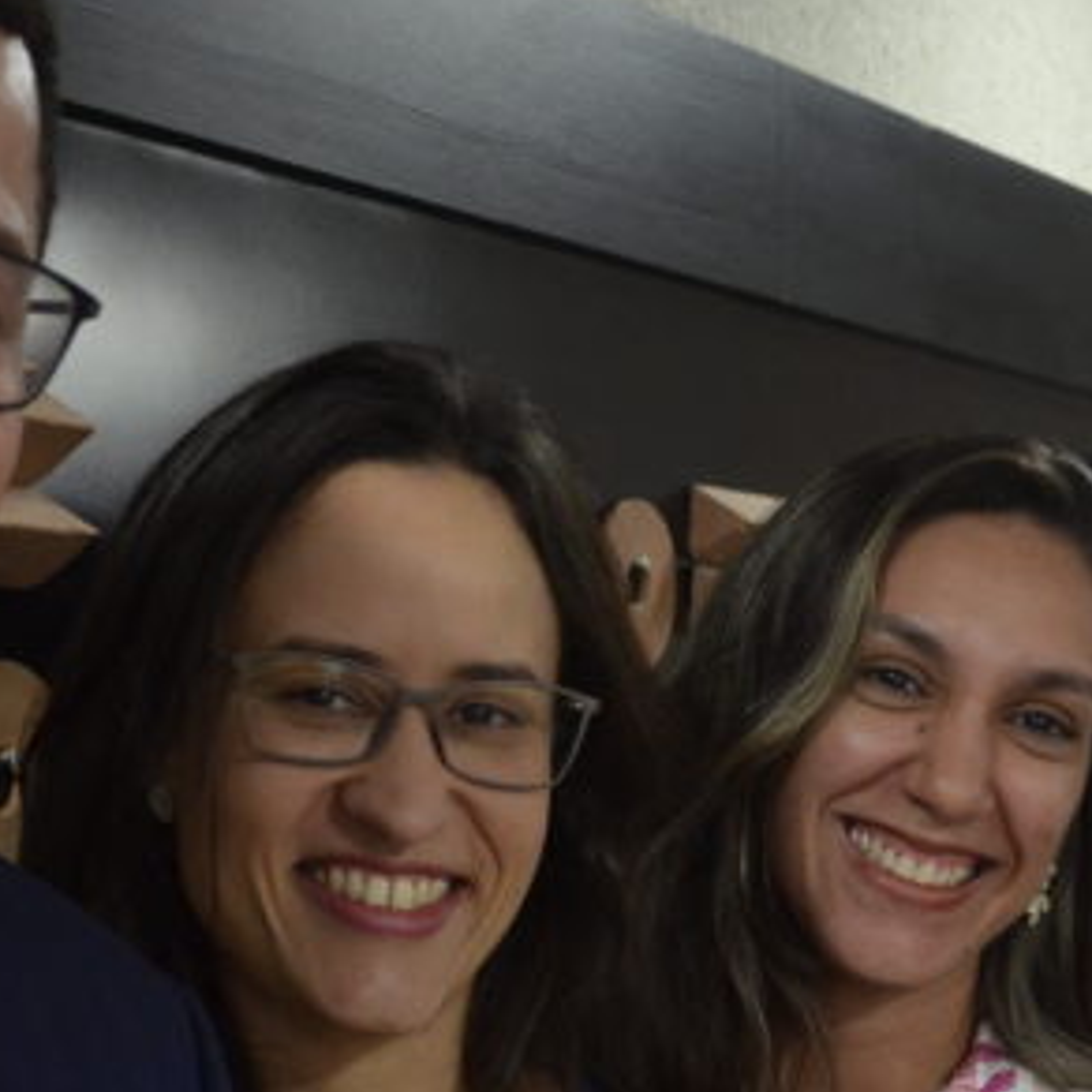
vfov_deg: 17.5
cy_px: 924
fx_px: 3498
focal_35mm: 98
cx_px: 262
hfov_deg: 17.6
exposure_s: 1/30
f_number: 4
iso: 1250
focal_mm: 22
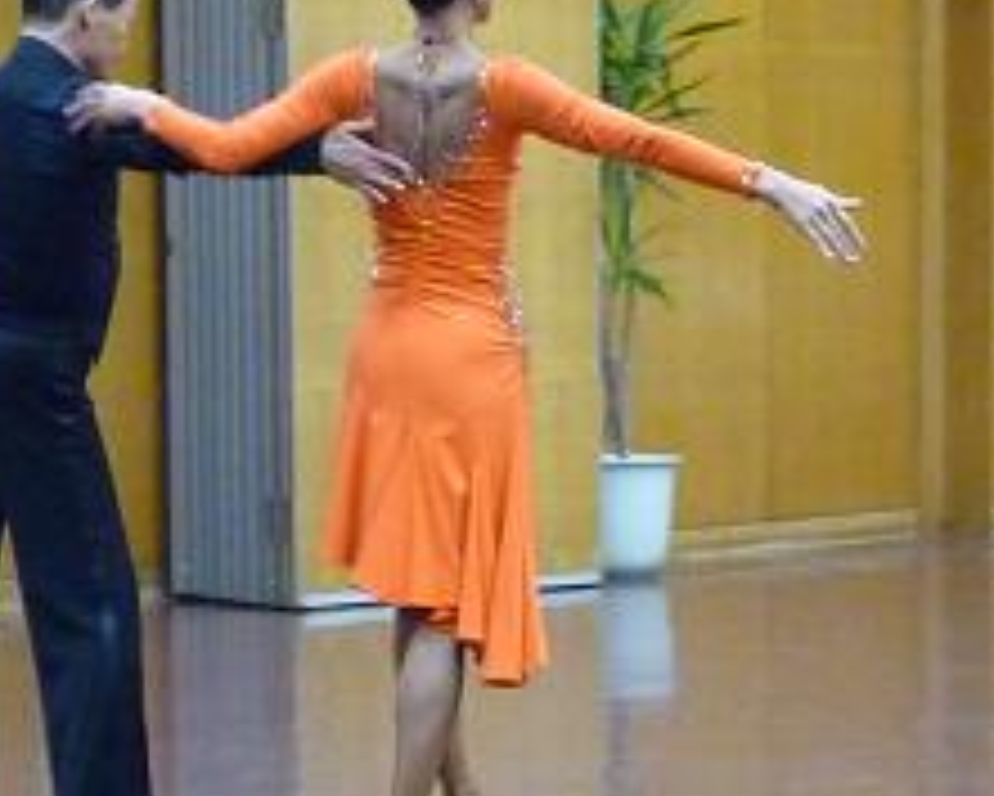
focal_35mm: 127
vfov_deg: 12.2
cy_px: 445
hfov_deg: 15.1
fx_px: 3738
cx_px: 436
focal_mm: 12.5
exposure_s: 1/30
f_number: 5
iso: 3200
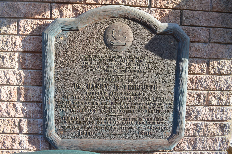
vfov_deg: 43.4
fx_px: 193
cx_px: 116
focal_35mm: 30
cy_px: 77
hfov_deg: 62.0
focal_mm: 20
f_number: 5.6
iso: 200
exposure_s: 1/125
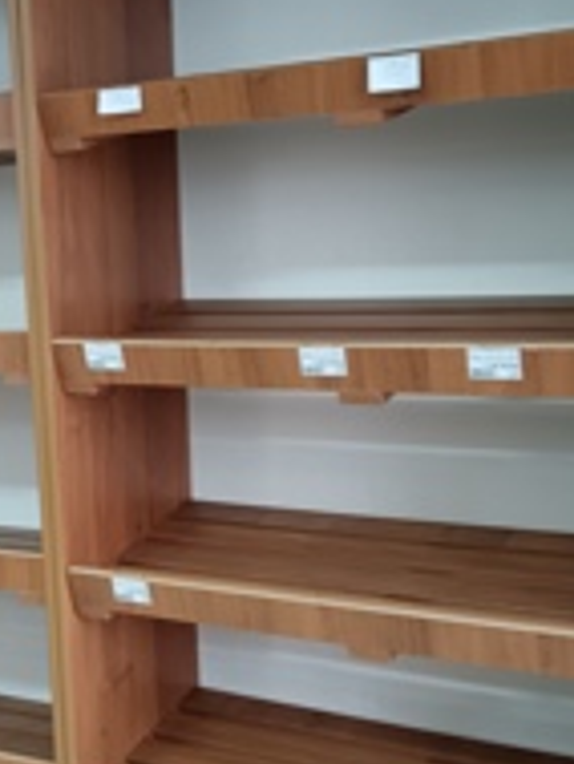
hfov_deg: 25.6
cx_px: 218
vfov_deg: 33.5
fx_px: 1259
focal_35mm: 57
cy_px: 493
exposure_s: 1/25
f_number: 1.9
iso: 1085
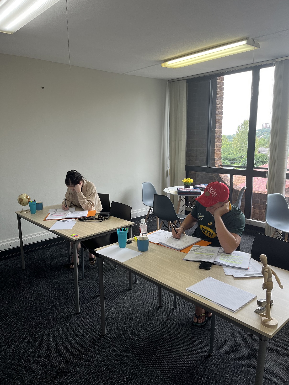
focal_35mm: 26
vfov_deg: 67.3
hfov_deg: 53.1
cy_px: 192
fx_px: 289
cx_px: 144
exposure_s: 1/100
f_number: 1.6
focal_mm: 5.1
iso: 64
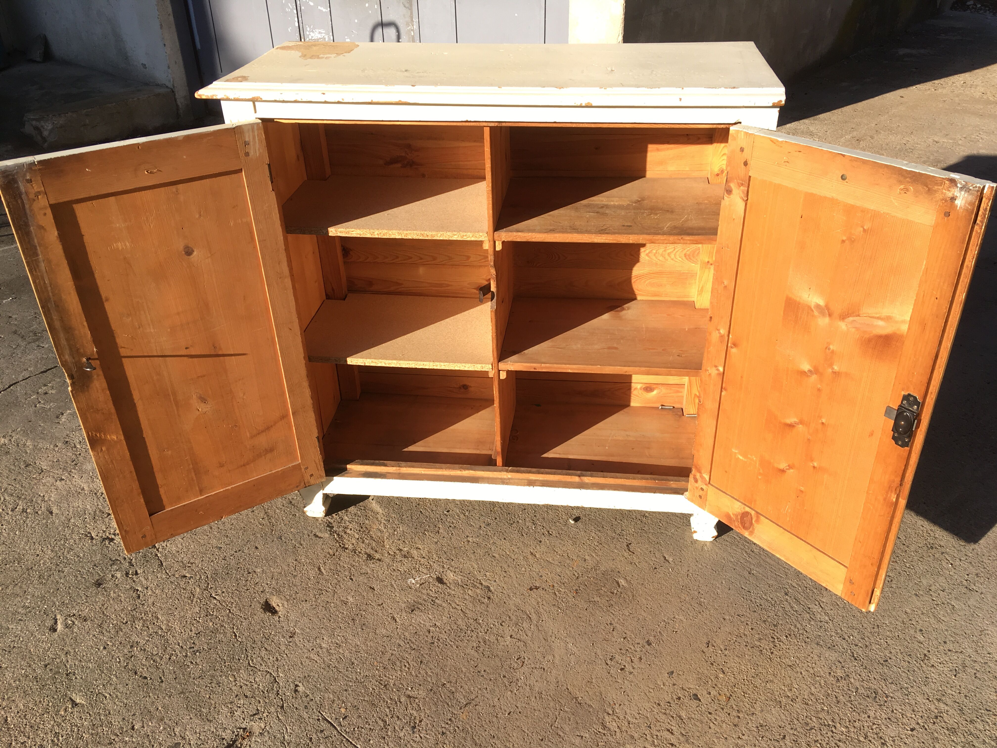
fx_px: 835
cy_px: 374
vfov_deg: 48.2
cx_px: 498
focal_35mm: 29
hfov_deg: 61.7
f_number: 2.2
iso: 25
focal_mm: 4.15
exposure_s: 1/437
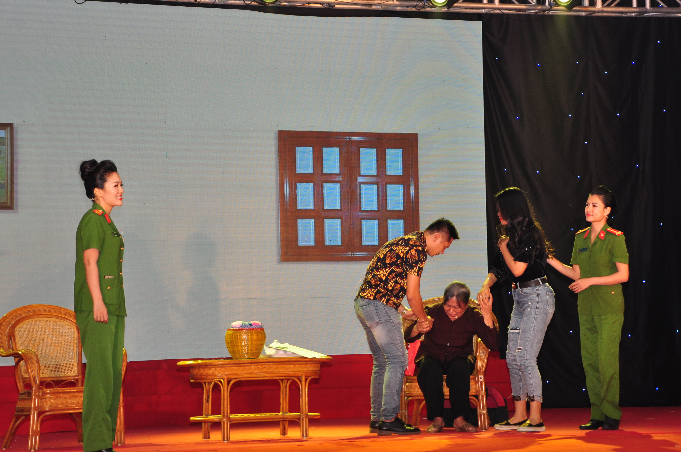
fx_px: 1833
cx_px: 383
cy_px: 179
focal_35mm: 97
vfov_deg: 14.1
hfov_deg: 21.0
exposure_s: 1/50
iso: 400
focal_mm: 52
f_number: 5
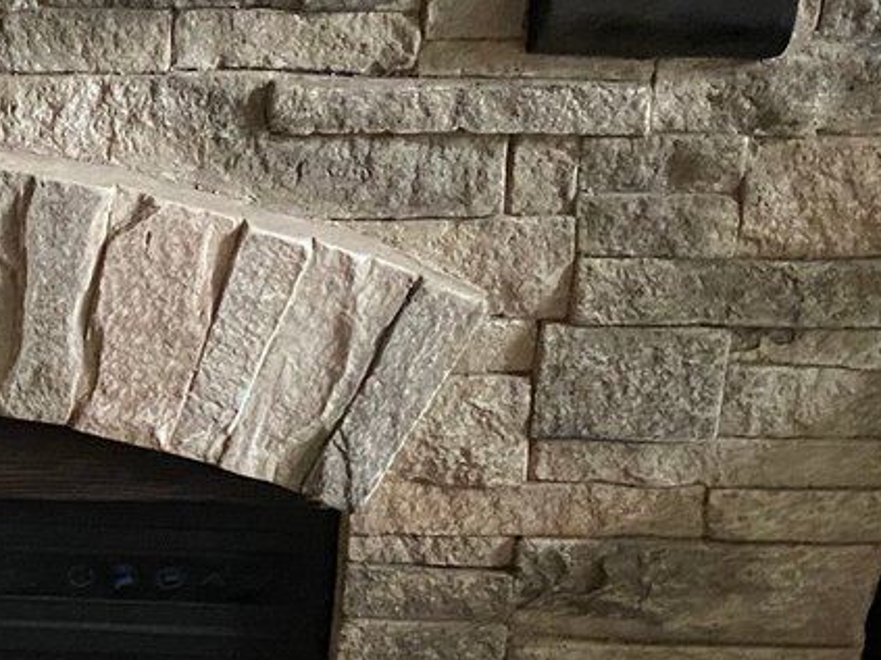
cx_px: -168
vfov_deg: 15.6
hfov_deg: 19.8
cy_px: 632
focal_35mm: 93
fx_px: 2366
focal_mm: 4.25
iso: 800
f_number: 1.8
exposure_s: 1/30
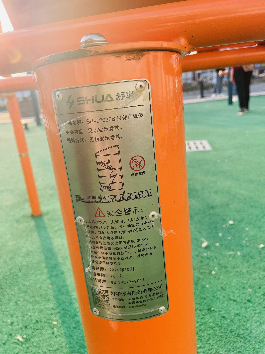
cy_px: 177
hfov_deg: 53.1
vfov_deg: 67.3
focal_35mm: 26
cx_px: 132
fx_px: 265
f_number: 1.6
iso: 32
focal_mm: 4.2
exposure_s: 1/615
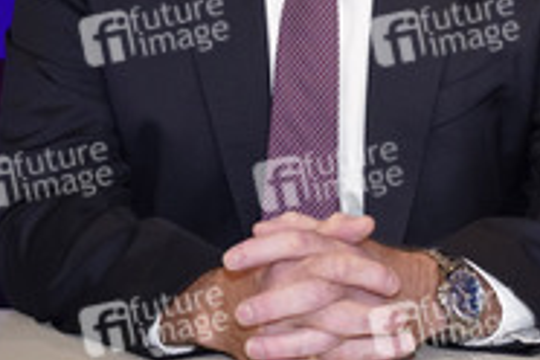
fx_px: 1635
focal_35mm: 109
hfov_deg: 18.7
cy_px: -41
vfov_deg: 12.3
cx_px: 367
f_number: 5.6
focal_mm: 45
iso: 2000
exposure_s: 1/125
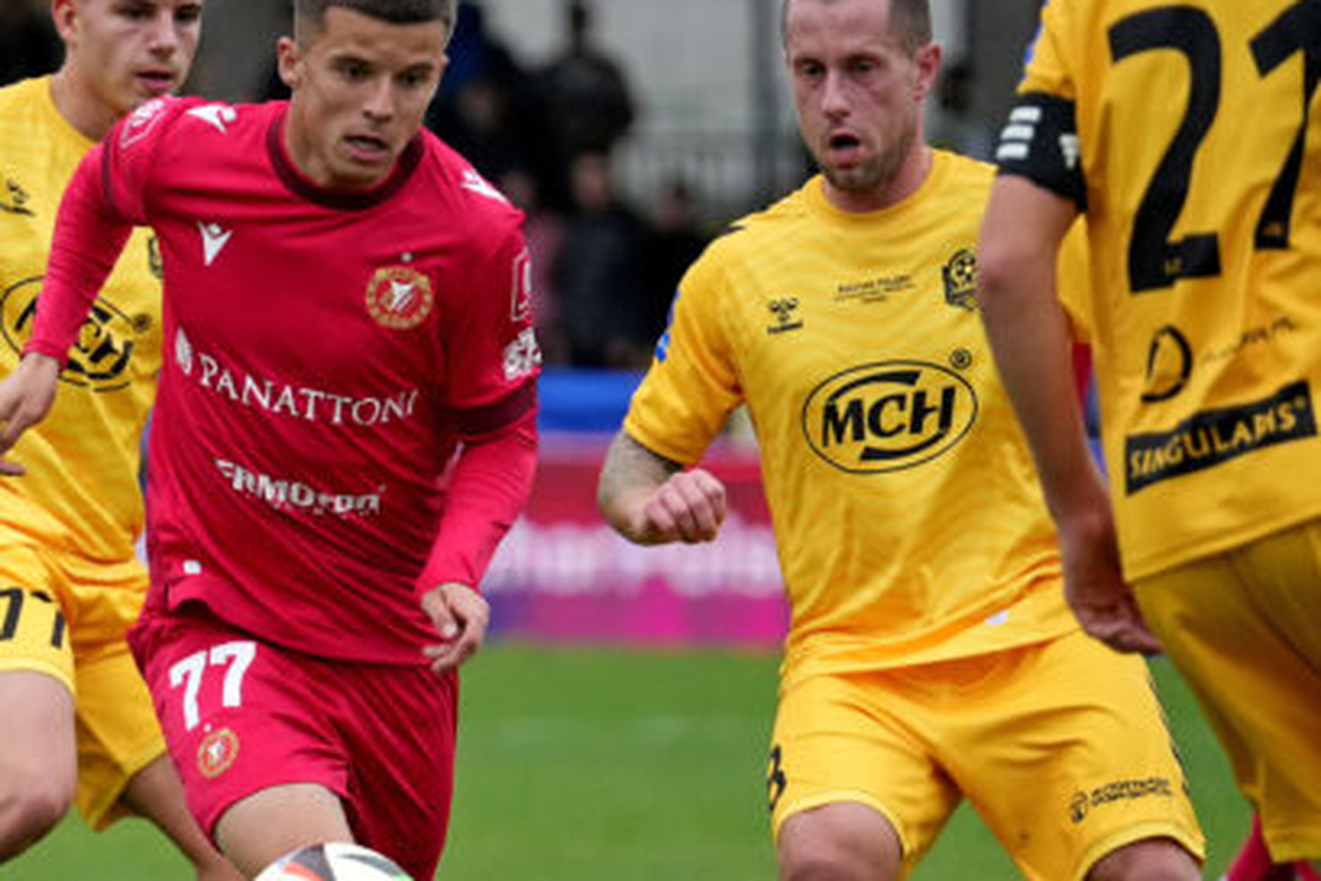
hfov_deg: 3.2
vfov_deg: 2.1
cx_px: 233
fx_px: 23937
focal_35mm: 652
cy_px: 577
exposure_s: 1/1600
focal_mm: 346.2
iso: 5000
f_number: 6.3
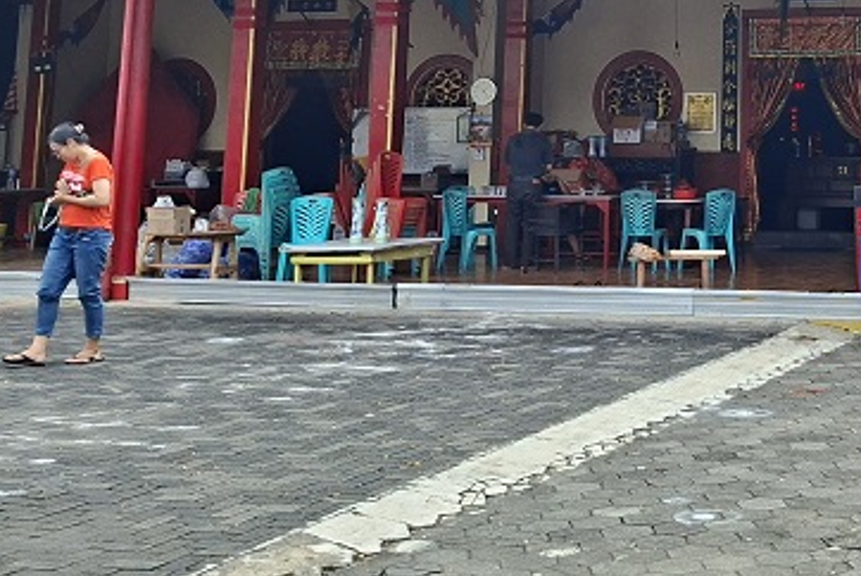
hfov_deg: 29.0
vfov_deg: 19.4
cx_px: 813
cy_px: -119
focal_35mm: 66
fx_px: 1580
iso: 50
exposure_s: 1/1054
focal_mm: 5.54
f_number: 1.8
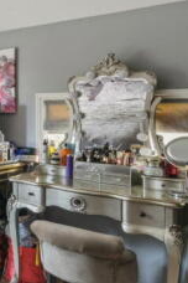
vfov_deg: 42.5
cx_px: -171
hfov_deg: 19.5
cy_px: 109
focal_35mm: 46
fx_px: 360
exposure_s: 1/8
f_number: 11
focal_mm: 16
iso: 640
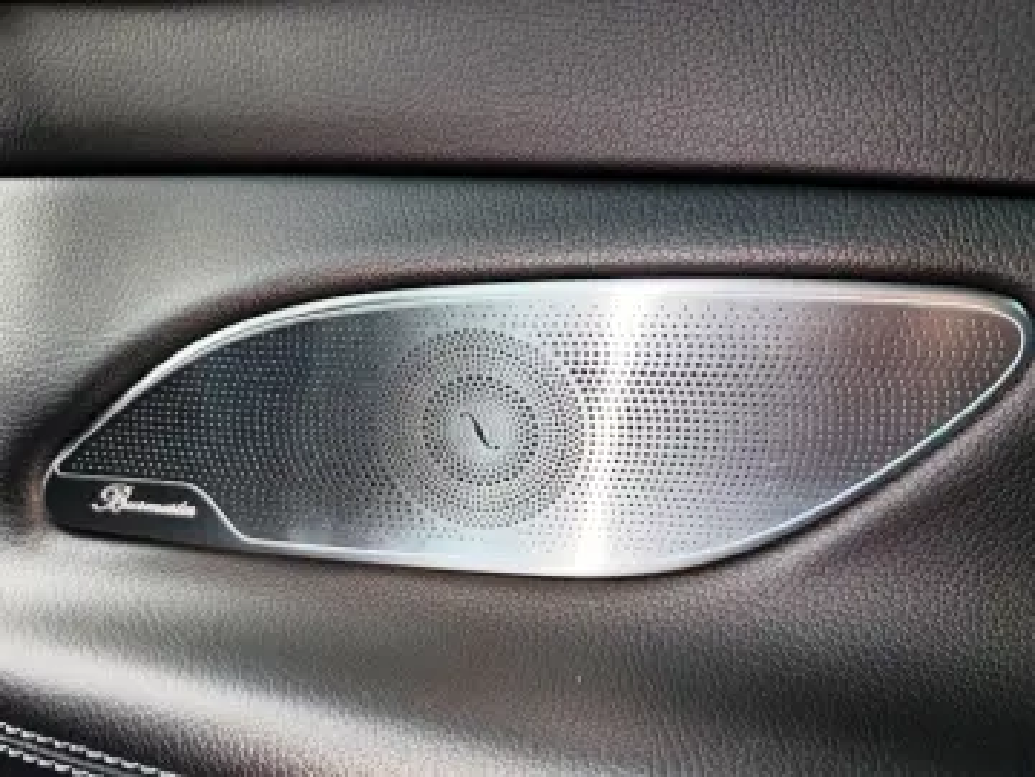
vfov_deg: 56.8
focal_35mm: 24
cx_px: 518
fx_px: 718
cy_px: 388
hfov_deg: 71.6
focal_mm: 6.76
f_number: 1.78
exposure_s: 1/14
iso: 50
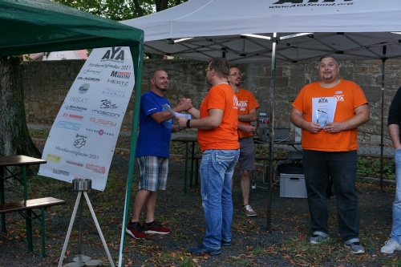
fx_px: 501
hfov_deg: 43.6
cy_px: 134
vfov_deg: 29.8
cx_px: 200
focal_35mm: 45
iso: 320
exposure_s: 1/160
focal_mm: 30
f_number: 5
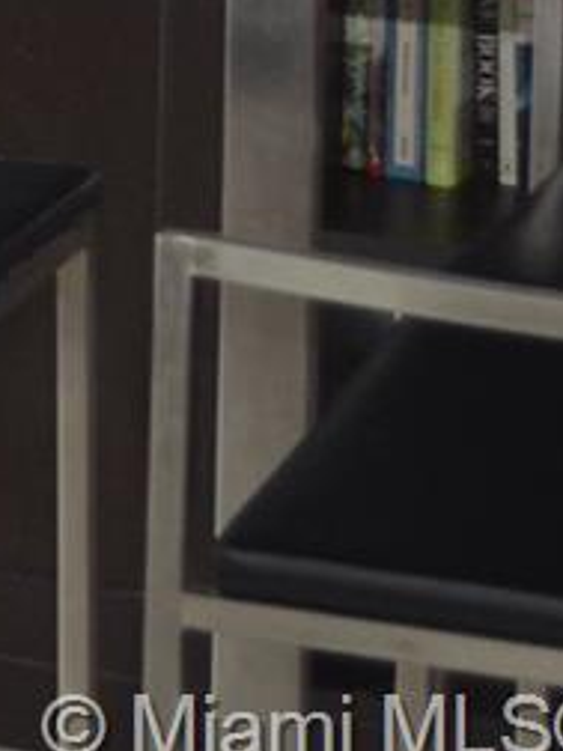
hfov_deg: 5.2
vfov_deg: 7.2
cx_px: -1373
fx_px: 5748
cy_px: -788
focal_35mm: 265
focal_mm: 29
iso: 720
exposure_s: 1/60
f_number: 4.5
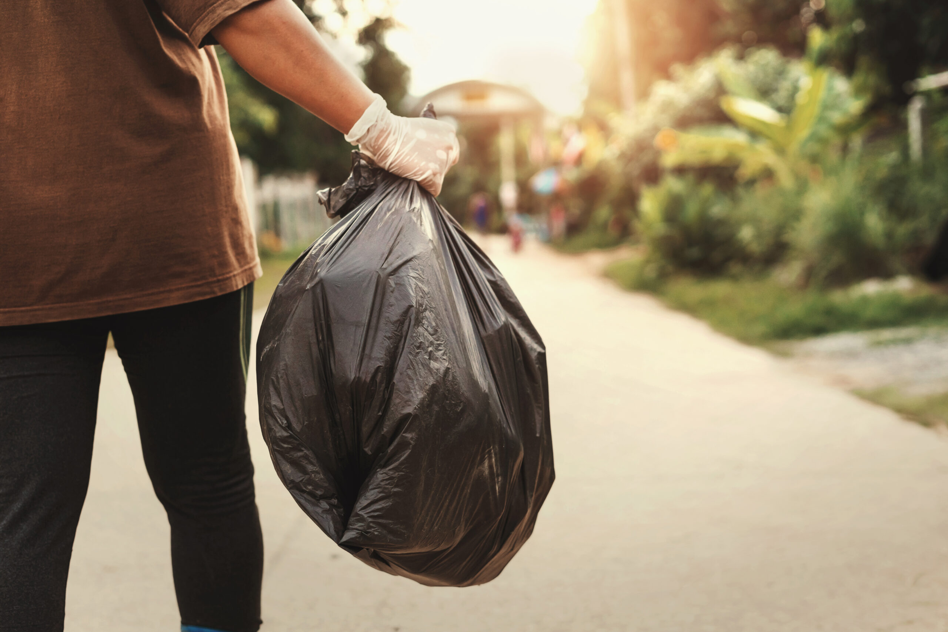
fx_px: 1317
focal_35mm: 50
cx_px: 474
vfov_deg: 27.0
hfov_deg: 39.6
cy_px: 316
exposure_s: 1/800
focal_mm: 50
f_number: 2.8
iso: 640
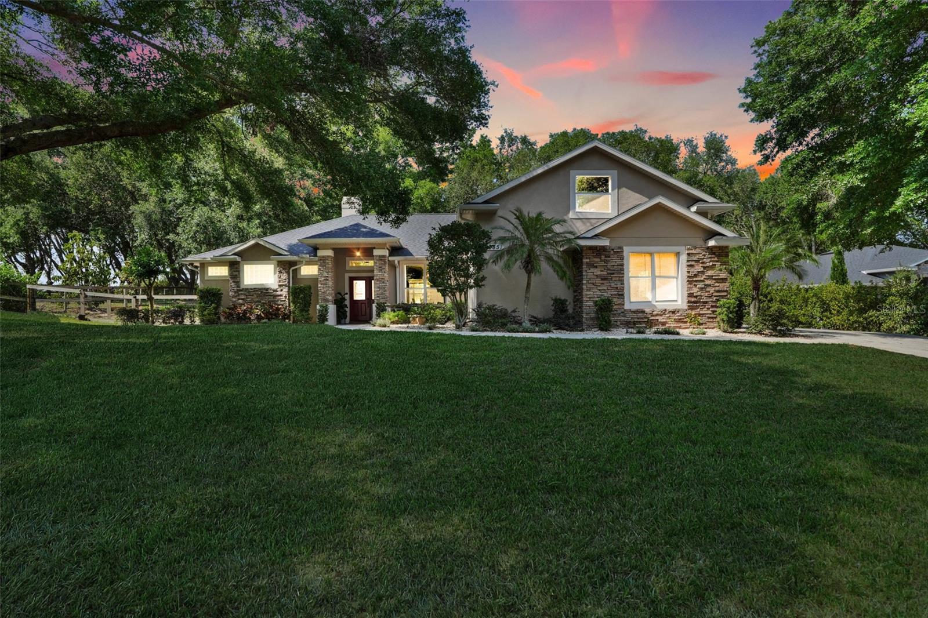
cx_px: 464
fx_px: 490
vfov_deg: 64.5
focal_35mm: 19
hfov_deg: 86.9
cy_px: 309
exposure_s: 1/13
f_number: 9
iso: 250
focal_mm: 19
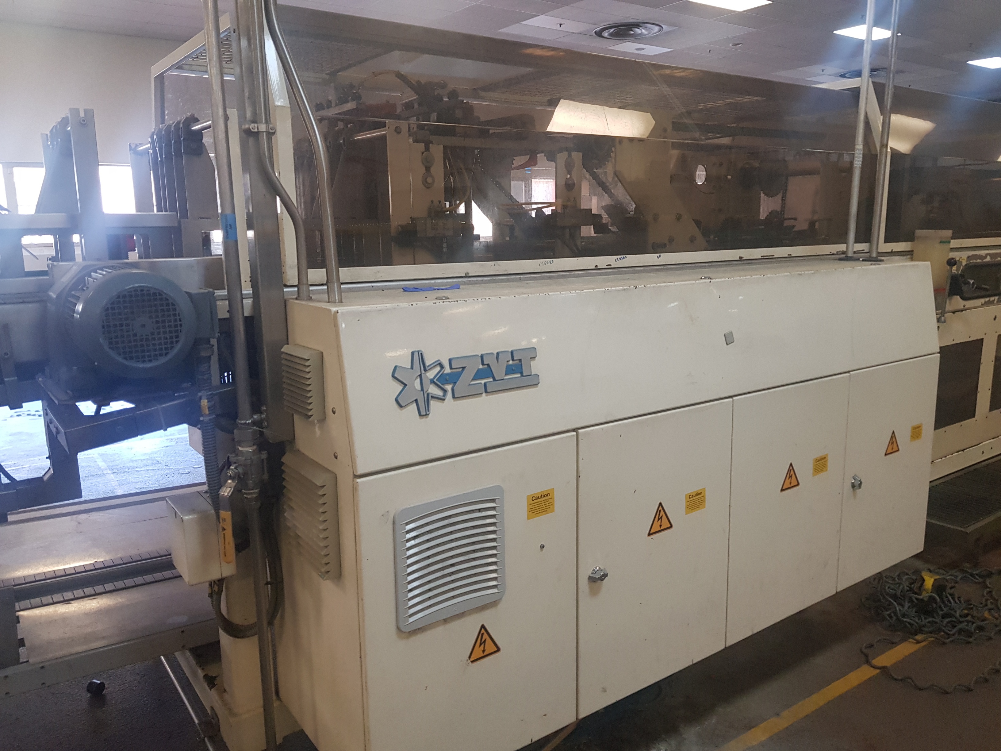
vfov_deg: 53.1
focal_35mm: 26
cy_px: 376
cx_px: 500
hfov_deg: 67.3
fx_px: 752
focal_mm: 4.3
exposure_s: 1/50
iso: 160
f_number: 1.7
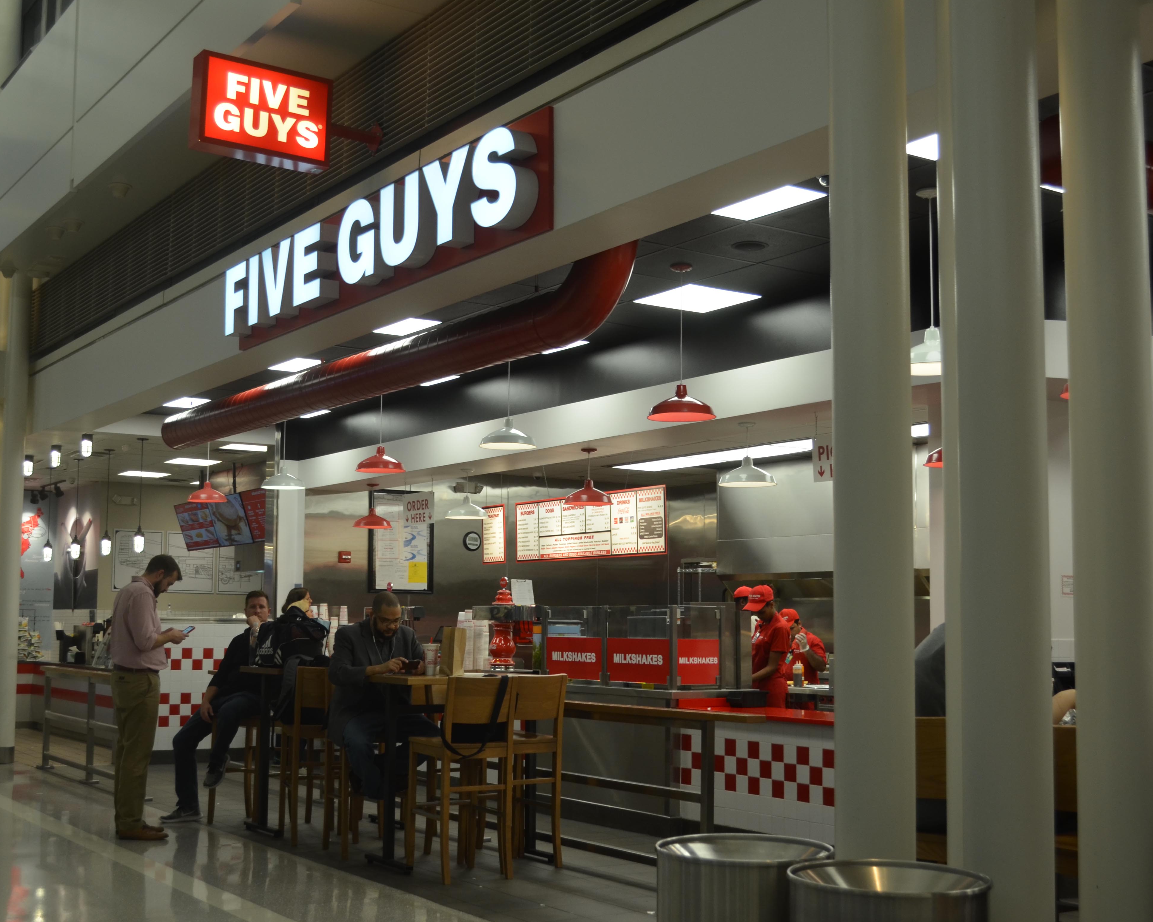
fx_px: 1467
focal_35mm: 43
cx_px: 490
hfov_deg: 42.8
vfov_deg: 34.9
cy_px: 470
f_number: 4.5
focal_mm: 24
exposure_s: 1/80
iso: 400
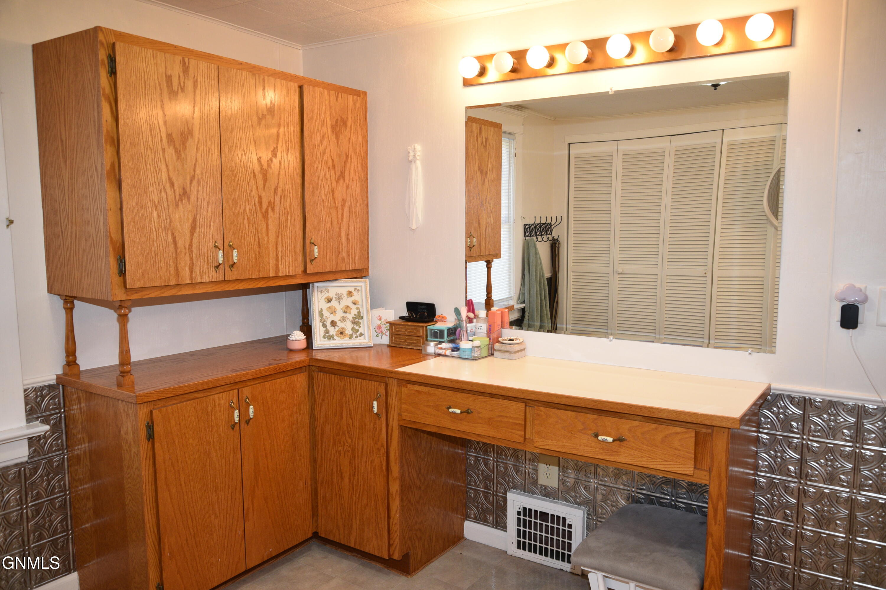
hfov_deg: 65.5
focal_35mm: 28
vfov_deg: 46.4
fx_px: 689
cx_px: 443
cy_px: 295
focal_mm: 28
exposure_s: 1/60
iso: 1000
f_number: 7.1
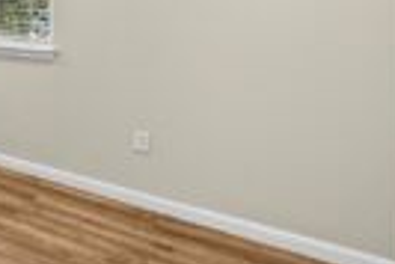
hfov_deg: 32.5
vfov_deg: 34.3
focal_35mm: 36
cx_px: -160
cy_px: 13
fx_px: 395
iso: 1000
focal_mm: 12
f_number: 8
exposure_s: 1/8
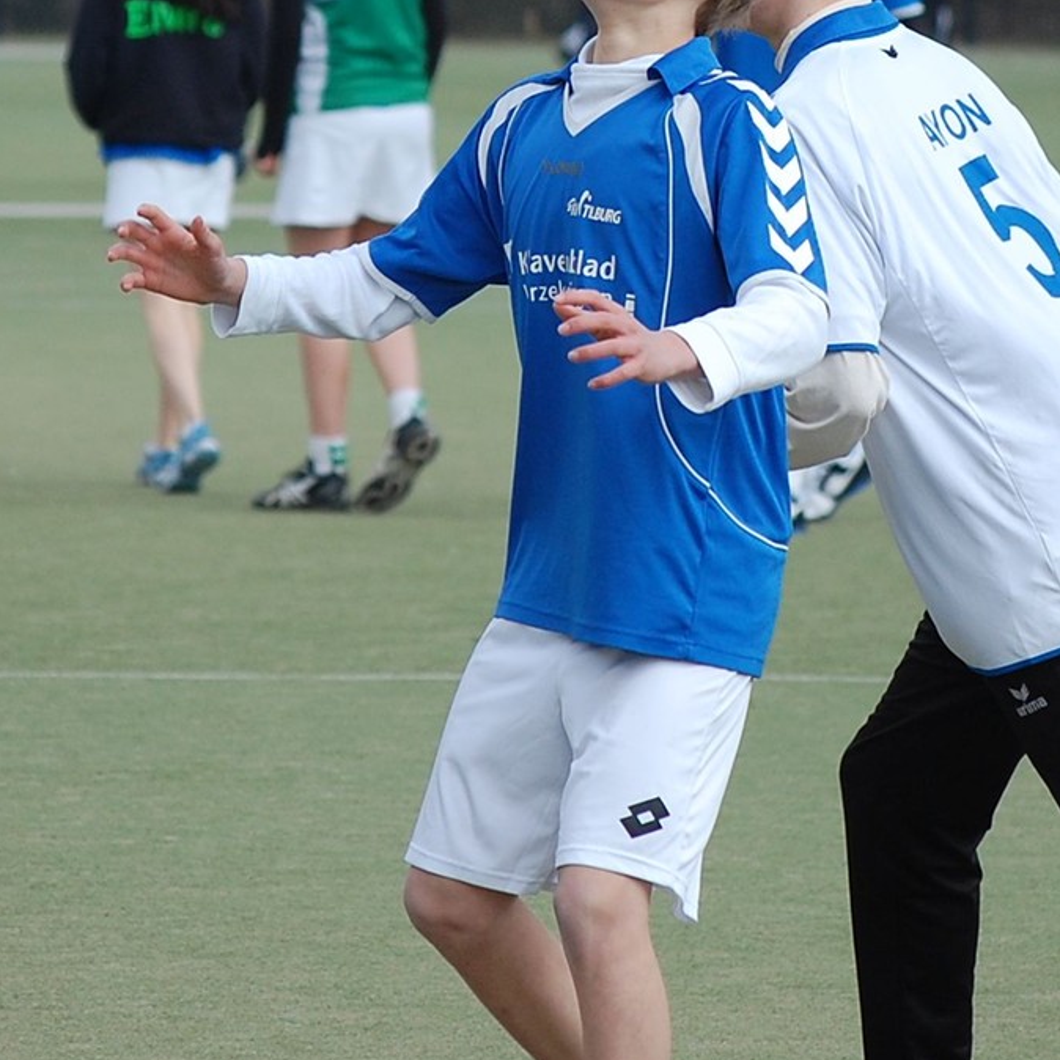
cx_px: 528
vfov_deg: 7.5
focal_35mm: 232
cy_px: 351
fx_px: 8038
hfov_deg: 7.5
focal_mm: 120
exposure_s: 1/1000
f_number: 4.8
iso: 320
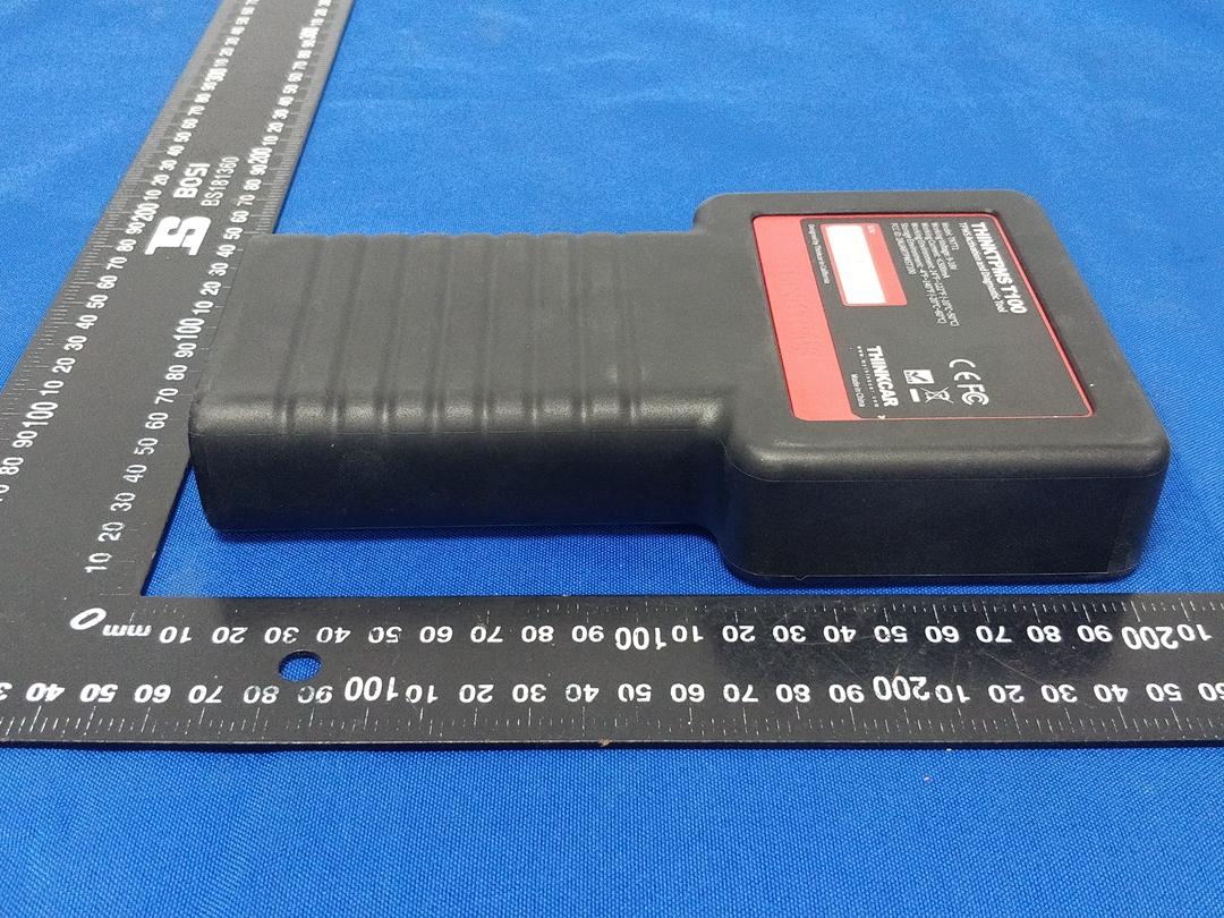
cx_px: 612
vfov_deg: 56.8
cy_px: 459
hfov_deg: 71.6
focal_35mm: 24
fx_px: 849
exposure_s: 1/33
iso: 1000
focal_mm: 4.1
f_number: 1.7
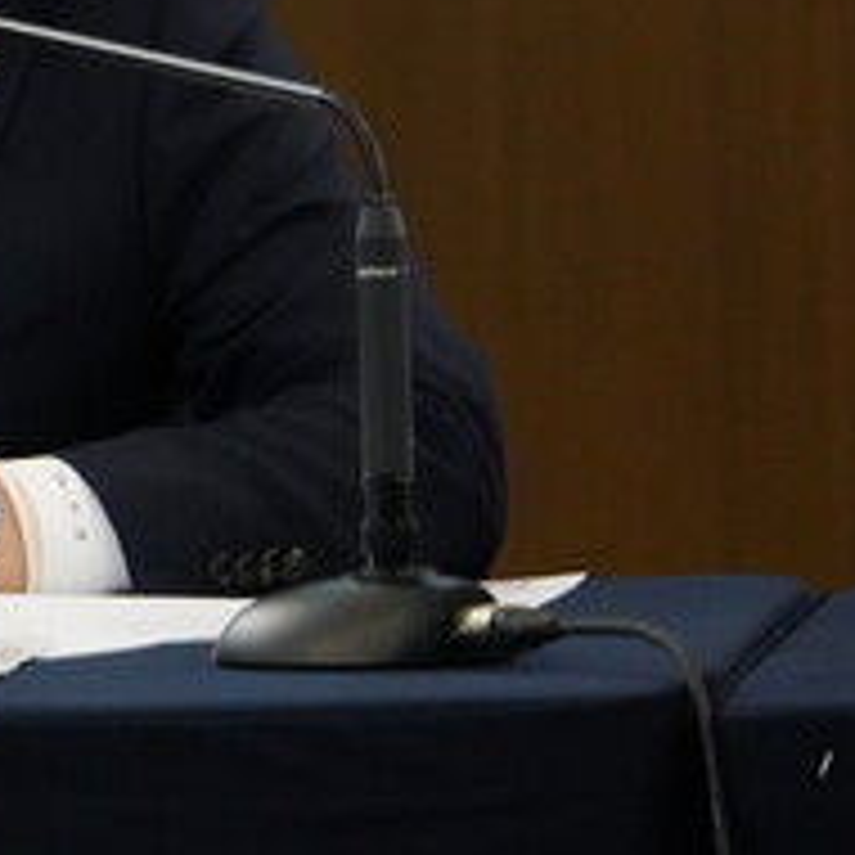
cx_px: -14
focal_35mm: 807
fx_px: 22551
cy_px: 0
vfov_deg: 2.2
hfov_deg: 2.2
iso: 5000
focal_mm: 200
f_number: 6.3
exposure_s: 1/100
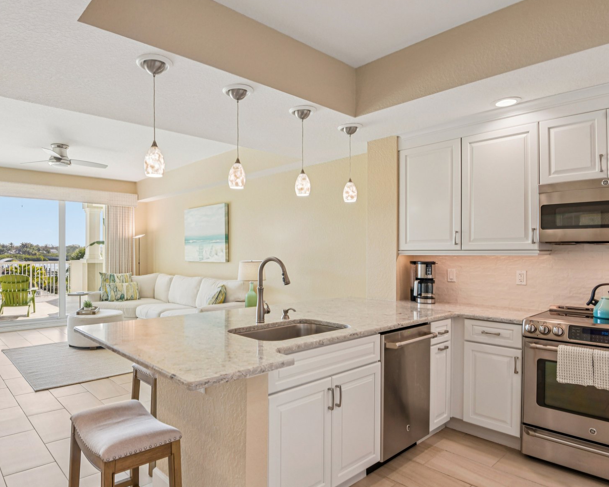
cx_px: 242
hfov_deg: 76.7
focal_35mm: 21
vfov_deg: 65.3
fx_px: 378
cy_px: 271
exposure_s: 1/80
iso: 400
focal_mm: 16
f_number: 8
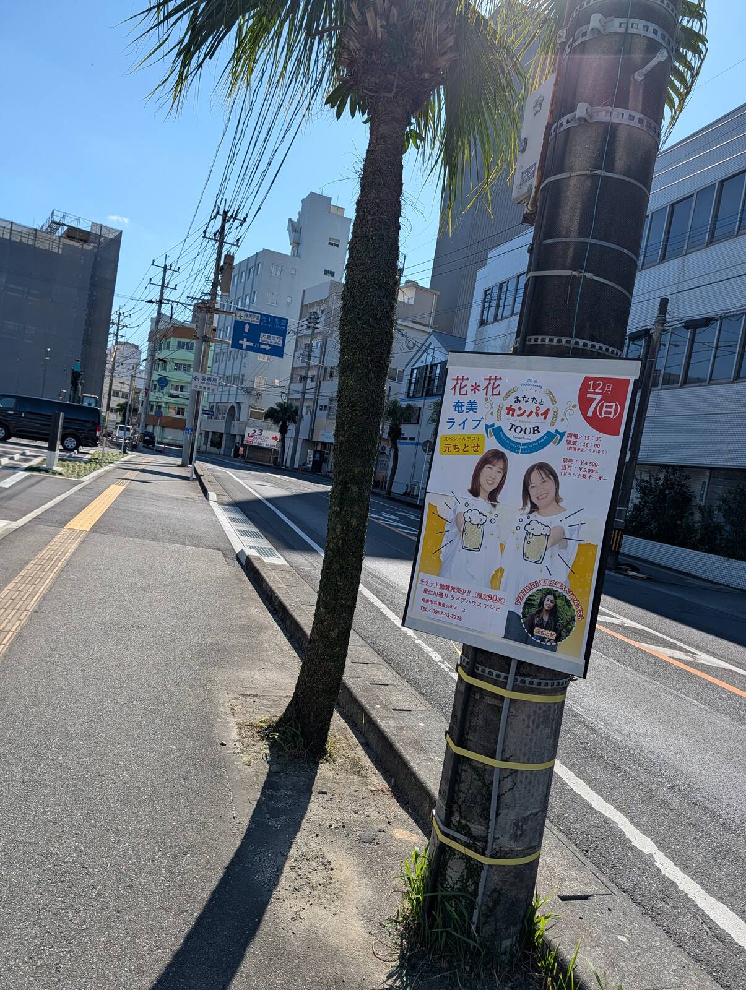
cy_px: 495
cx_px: 373
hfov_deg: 56.9
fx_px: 688
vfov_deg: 71.5
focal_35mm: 24
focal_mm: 6.9
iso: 21
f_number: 1.68
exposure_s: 1/1143
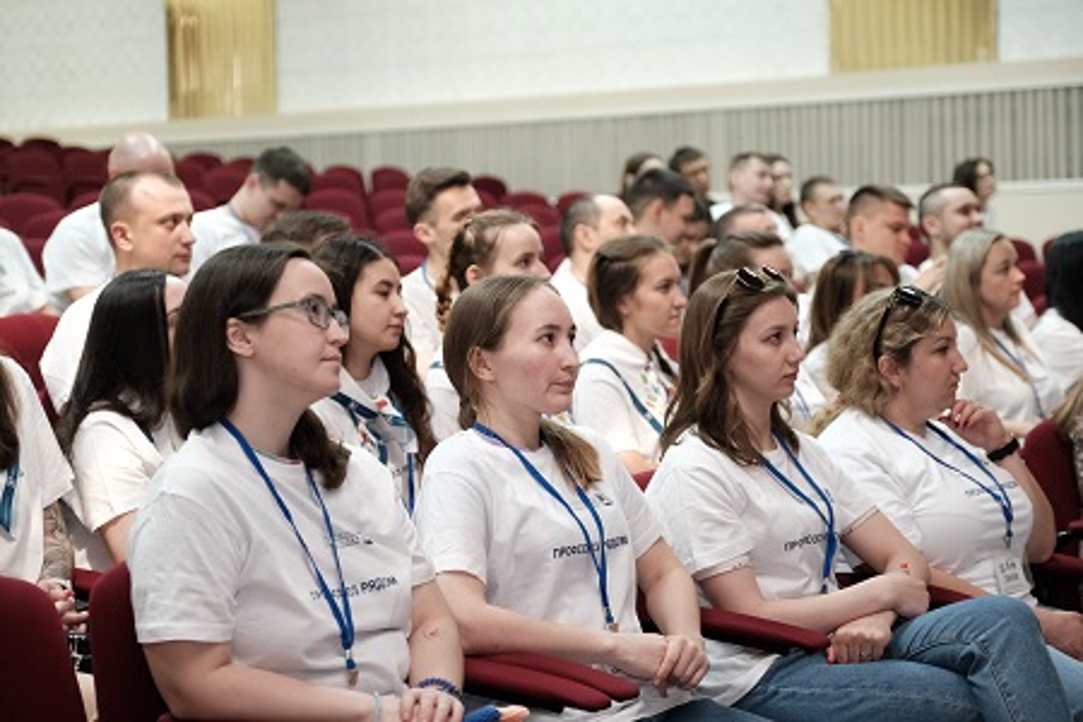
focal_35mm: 83
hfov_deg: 24.5
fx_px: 2497
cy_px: 361
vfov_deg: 16.5
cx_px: 542
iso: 1600
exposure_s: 1/125
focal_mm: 55
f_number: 2.8
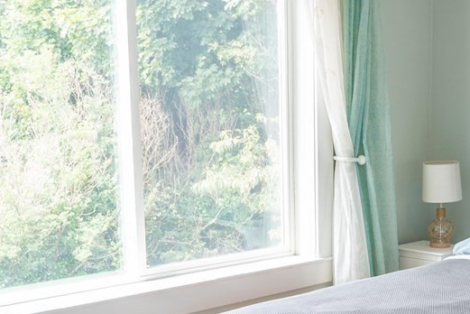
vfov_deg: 24.4
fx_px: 718
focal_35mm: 55
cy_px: 235
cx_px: 410
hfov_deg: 34.5
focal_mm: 14
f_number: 5.6
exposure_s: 1/15
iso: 100
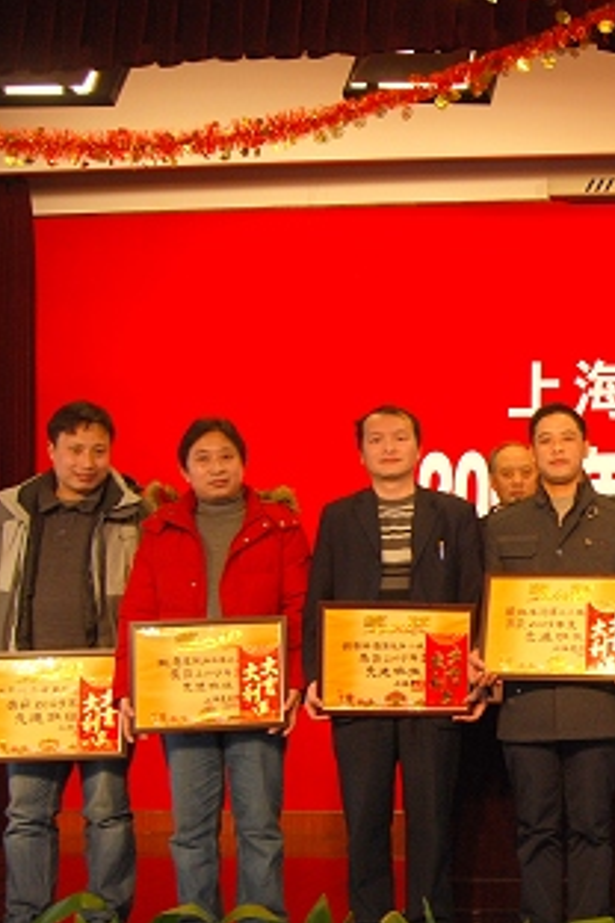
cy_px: 564
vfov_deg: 38.0
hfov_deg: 23.4
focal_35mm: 52
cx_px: 769
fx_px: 1332
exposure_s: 1/80
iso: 200
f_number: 4.5
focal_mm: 18
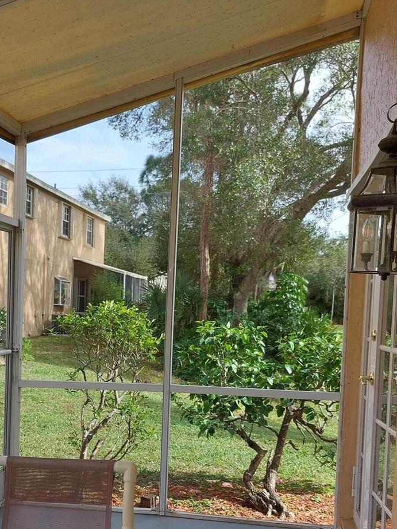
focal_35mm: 40
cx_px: 130
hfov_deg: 35.6
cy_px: 334
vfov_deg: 46.3
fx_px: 612
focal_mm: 5.23
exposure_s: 1/274
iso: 25
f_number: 1.8
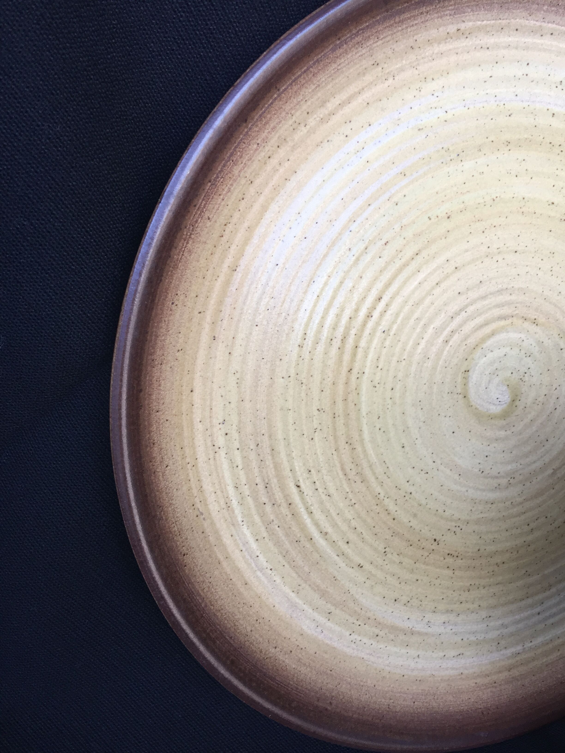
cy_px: 376
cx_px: 282
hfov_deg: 48.2
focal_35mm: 29
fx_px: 631
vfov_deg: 61.7
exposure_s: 1/100
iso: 50
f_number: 2.2
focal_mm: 4.15
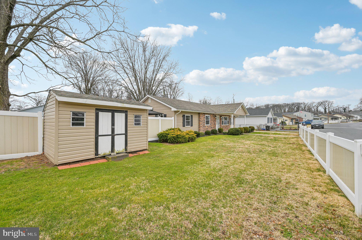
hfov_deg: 104.3
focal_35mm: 14
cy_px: 120
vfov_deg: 81.1
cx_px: 181
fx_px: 141
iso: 100
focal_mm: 14
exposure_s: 1/200
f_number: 8
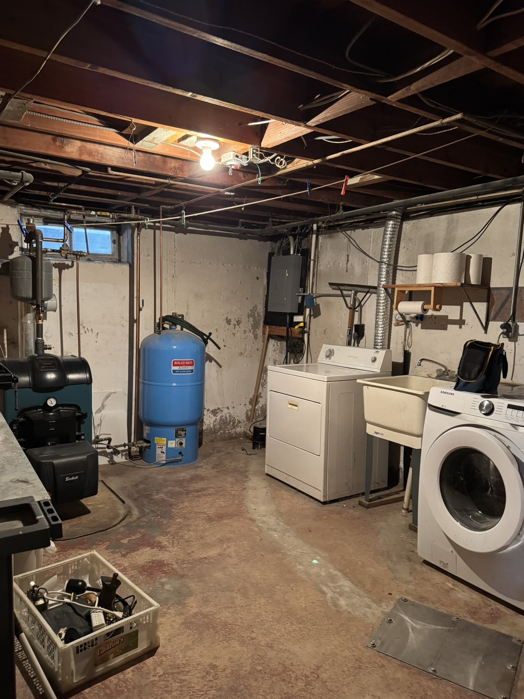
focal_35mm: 25
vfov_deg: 69.4
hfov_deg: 54.9
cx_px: 266
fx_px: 504
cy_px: 364
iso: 800
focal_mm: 6.76
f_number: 1.78
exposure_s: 1/30
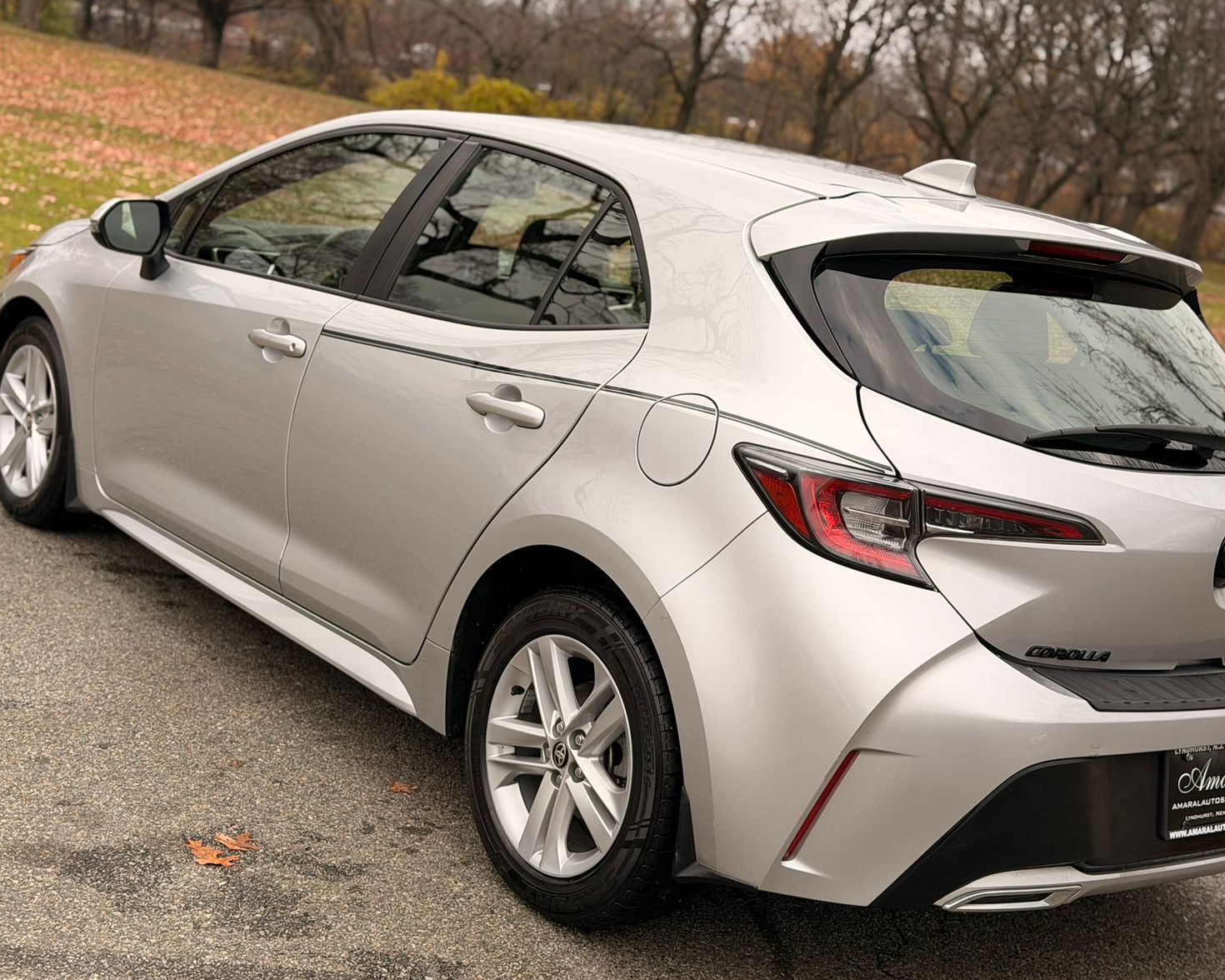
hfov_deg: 36.6
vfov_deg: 29.7
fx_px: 1849
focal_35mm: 51
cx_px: 580
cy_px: 498
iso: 64
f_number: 1.78
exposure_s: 1/669
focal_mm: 6.76
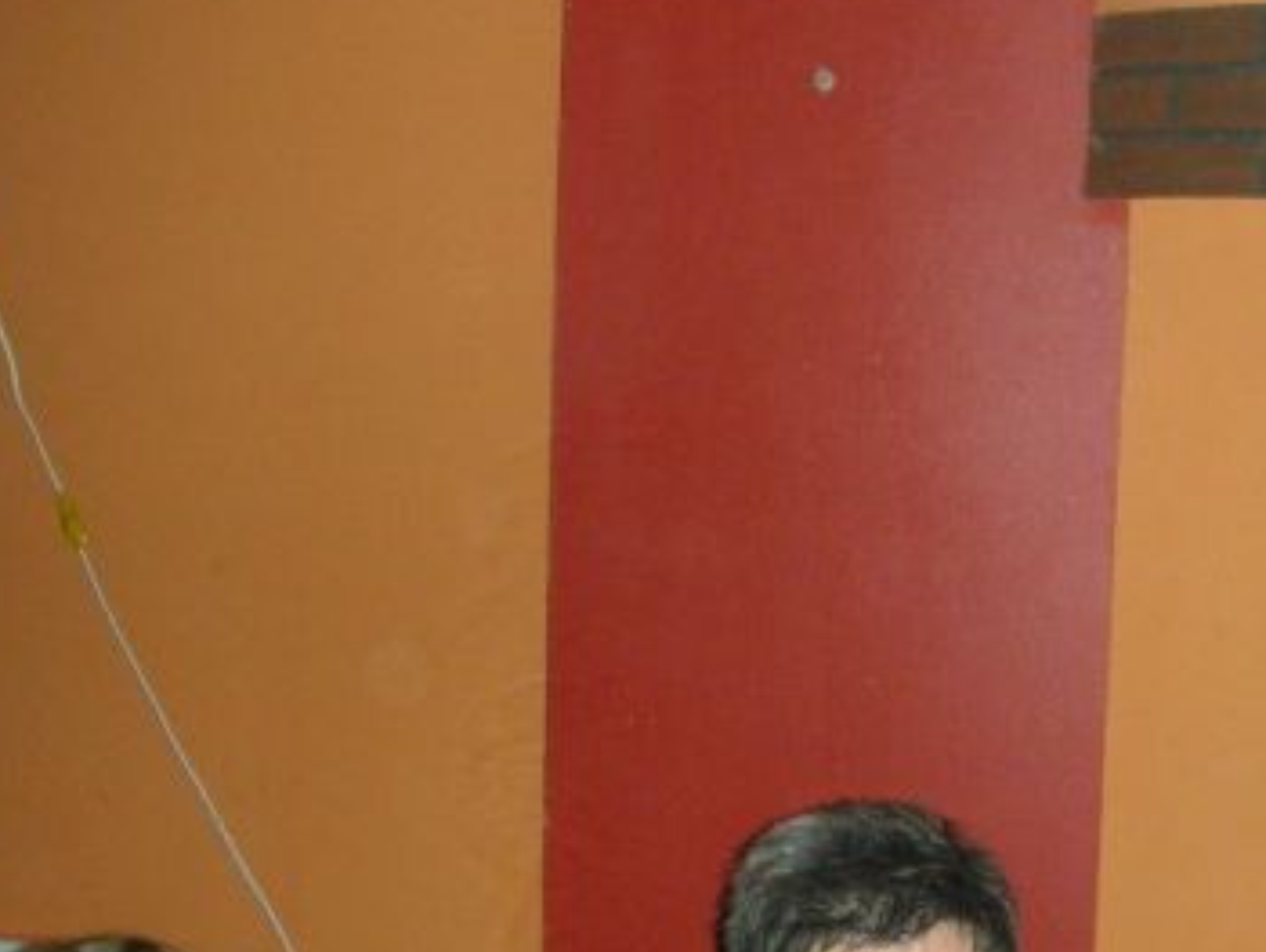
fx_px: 2928
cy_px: 858
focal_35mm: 80
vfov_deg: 18.2
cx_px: 948
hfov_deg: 24.1
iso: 161
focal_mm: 5.8
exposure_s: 1/60.1
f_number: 3
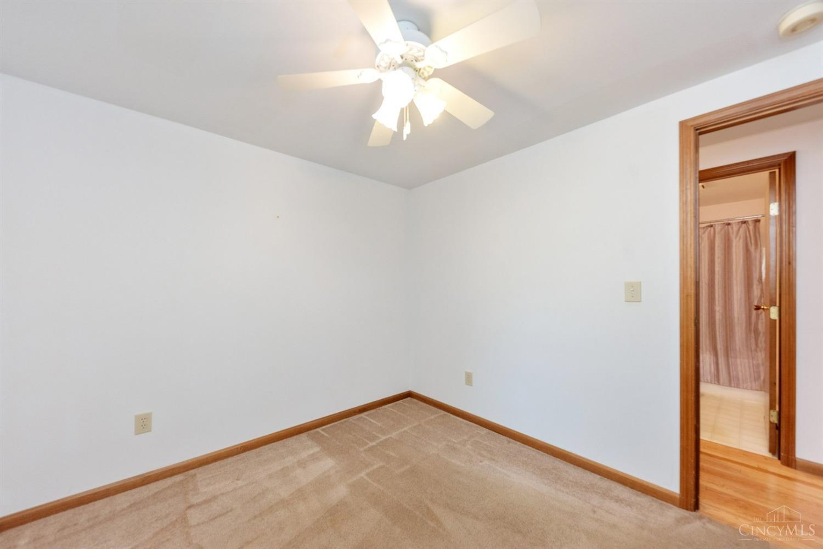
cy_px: 274
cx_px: 412
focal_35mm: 13
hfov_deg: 108.3
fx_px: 297
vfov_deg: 85.4
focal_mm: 13
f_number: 5.6
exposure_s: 1/200
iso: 1000
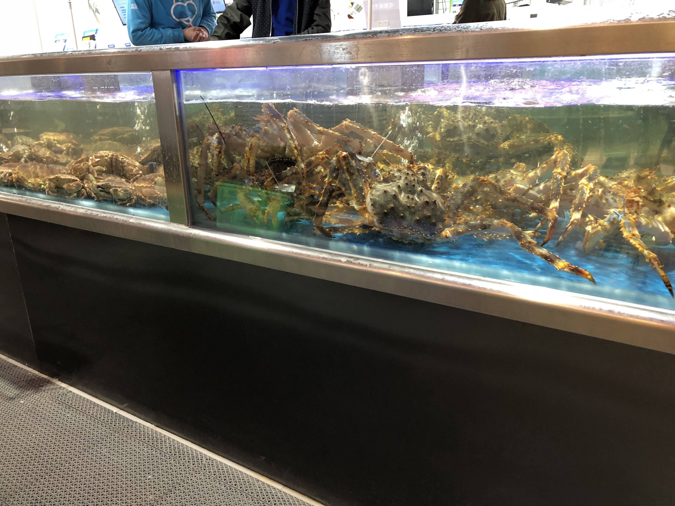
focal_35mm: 28
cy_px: 253
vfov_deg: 49.7
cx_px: 338
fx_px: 546
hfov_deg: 63.4
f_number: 1.8
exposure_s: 1/17
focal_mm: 4
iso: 50
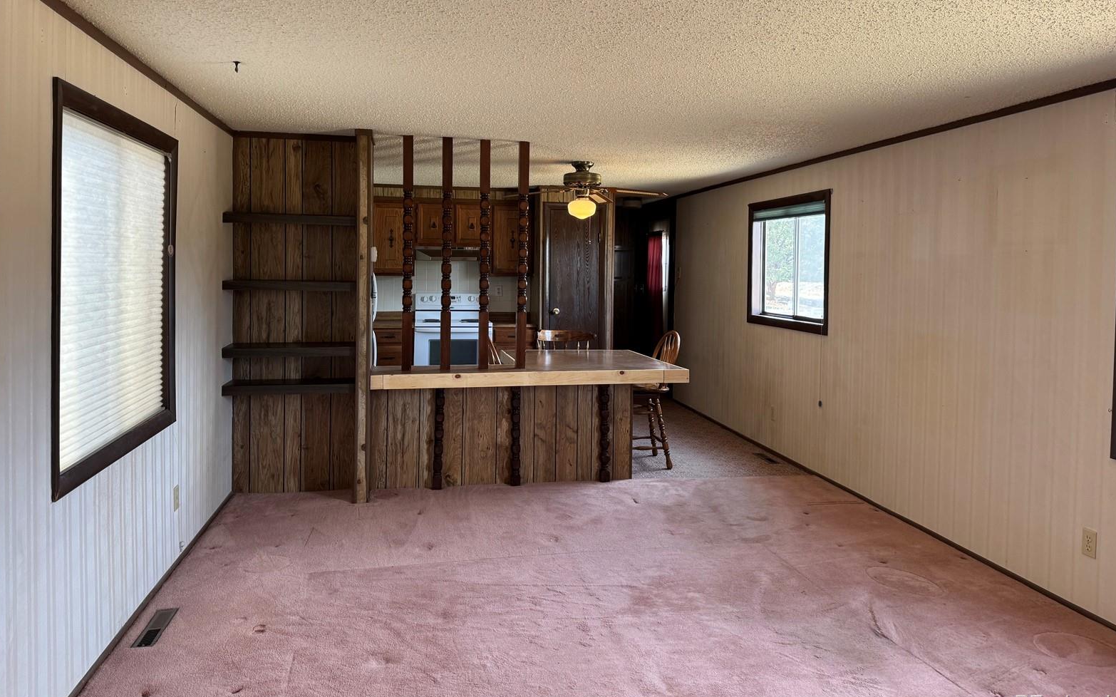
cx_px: 560
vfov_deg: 47.4
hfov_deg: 70.4
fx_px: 791
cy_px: 290
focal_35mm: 26
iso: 200
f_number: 1.78
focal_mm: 6.76
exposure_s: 1/120
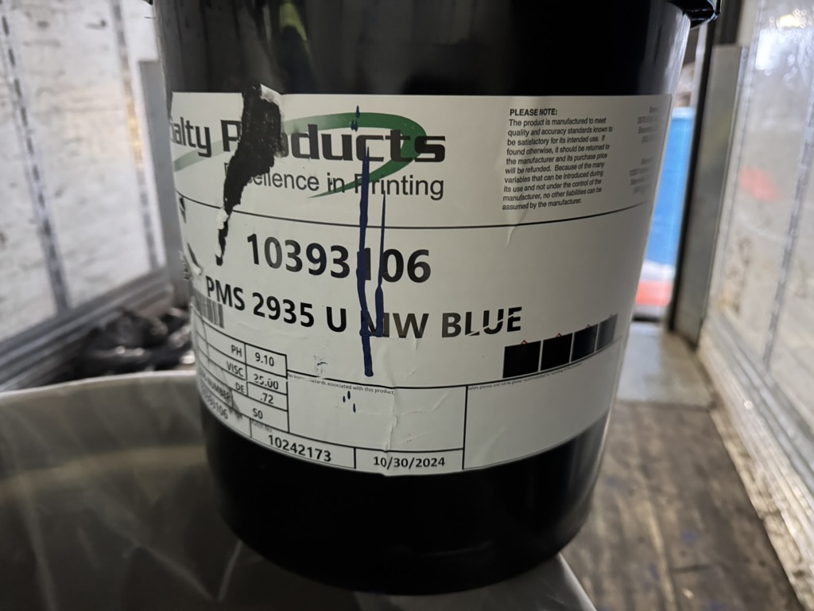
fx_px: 564
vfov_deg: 56.8
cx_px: 407
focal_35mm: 24
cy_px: 306
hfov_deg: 71.6
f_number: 1.78
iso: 800
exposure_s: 1/40
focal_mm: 6.76
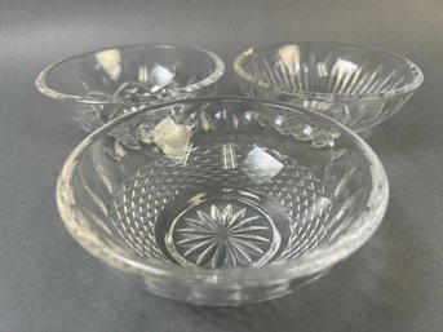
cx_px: 222
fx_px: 333
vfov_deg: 53.0
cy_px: 166
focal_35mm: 26
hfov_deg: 67.3
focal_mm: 5.7
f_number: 1.5
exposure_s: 1/120
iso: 40
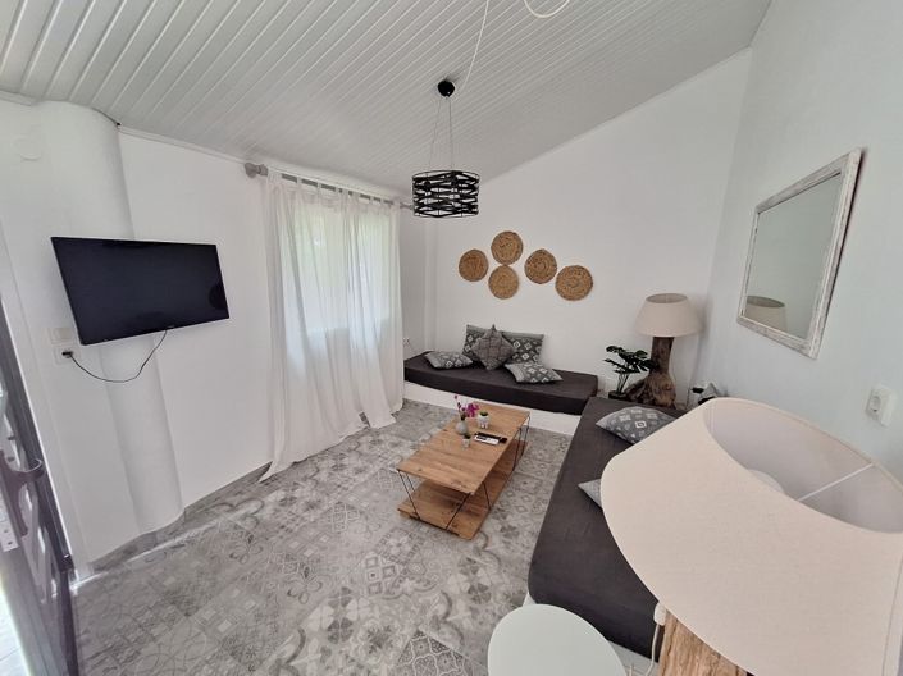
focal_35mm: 13
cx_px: 452
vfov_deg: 89.9
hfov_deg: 106.2
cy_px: 338
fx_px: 339
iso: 160
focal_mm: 1.74
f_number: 2.2
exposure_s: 1/25
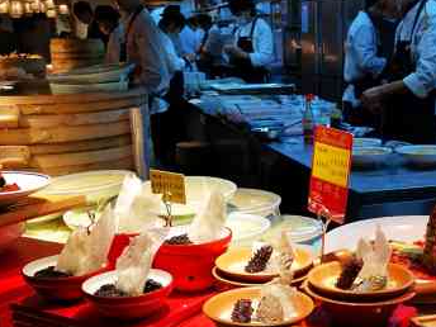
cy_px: 285
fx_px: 693
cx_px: 279
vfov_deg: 25.8
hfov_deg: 34.7
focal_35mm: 55
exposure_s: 1/116
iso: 50
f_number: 1.8
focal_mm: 4.75
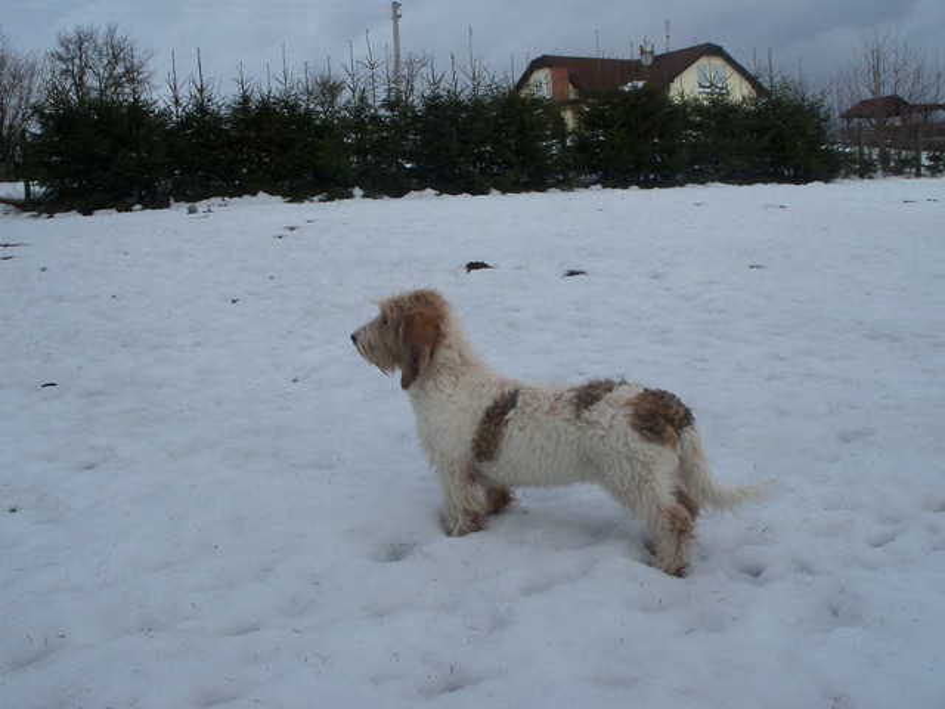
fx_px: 955
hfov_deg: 52.6
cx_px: 472
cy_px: 354
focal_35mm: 35
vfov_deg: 40.7
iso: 80
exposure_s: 1/400
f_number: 5.5
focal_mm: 6.3
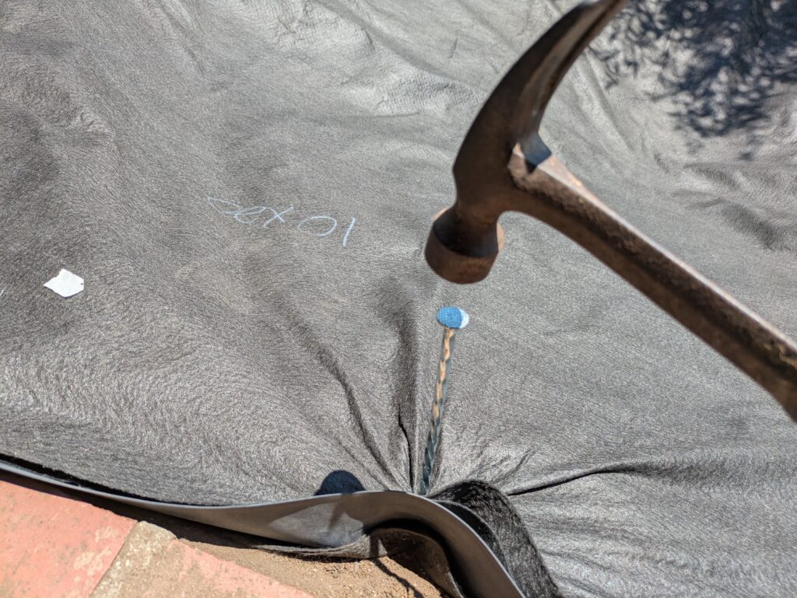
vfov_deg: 54.9
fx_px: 576
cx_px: 398
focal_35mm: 25
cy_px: 299
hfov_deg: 69.4
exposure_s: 1/974
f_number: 1.89
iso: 43
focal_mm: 5.43
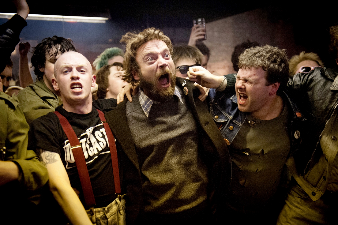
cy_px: 112
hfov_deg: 46.4
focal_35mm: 42
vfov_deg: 31.9
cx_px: 169
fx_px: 394
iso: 4000
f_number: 2.8
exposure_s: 1/320
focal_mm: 42
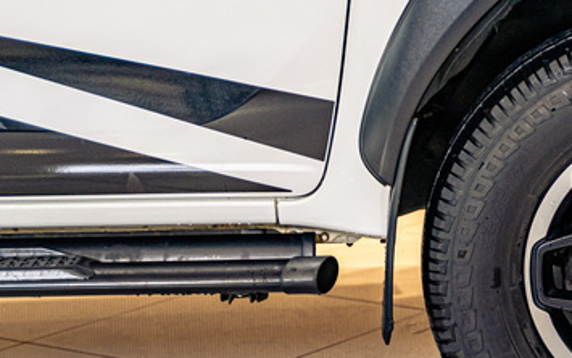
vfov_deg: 9.9
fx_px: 2058
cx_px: 690
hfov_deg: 15.3
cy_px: 60
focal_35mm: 132
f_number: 2.8
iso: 320
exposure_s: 1/200
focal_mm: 45
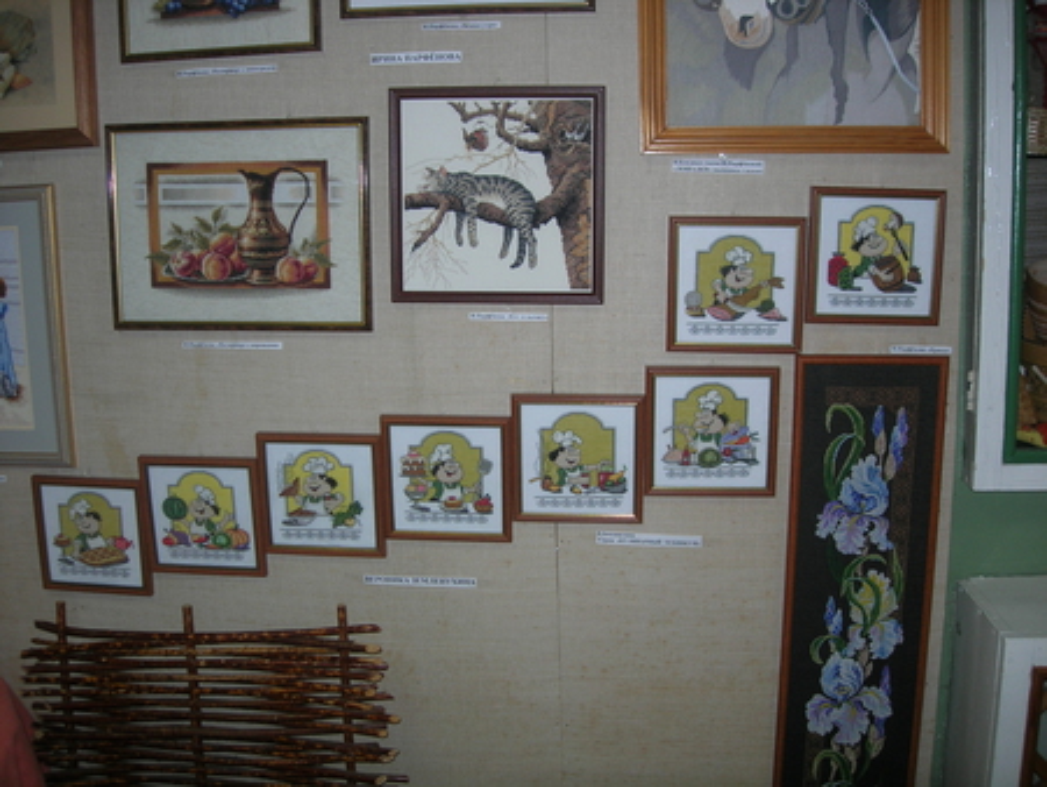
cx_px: 524
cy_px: 394
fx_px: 1150
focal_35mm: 38
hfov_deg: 49.0
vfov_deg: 37.8
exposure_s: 1/60.1
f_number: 2.8
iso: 64
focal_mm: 7.8
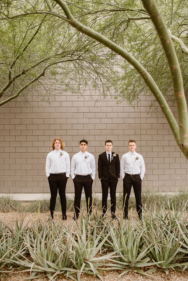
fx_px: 274
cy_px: 140
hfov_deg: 37.9
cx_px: 94
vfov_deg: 54.4
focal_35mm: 35
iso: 200
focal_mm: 35
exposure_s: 1/640
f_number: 2.5
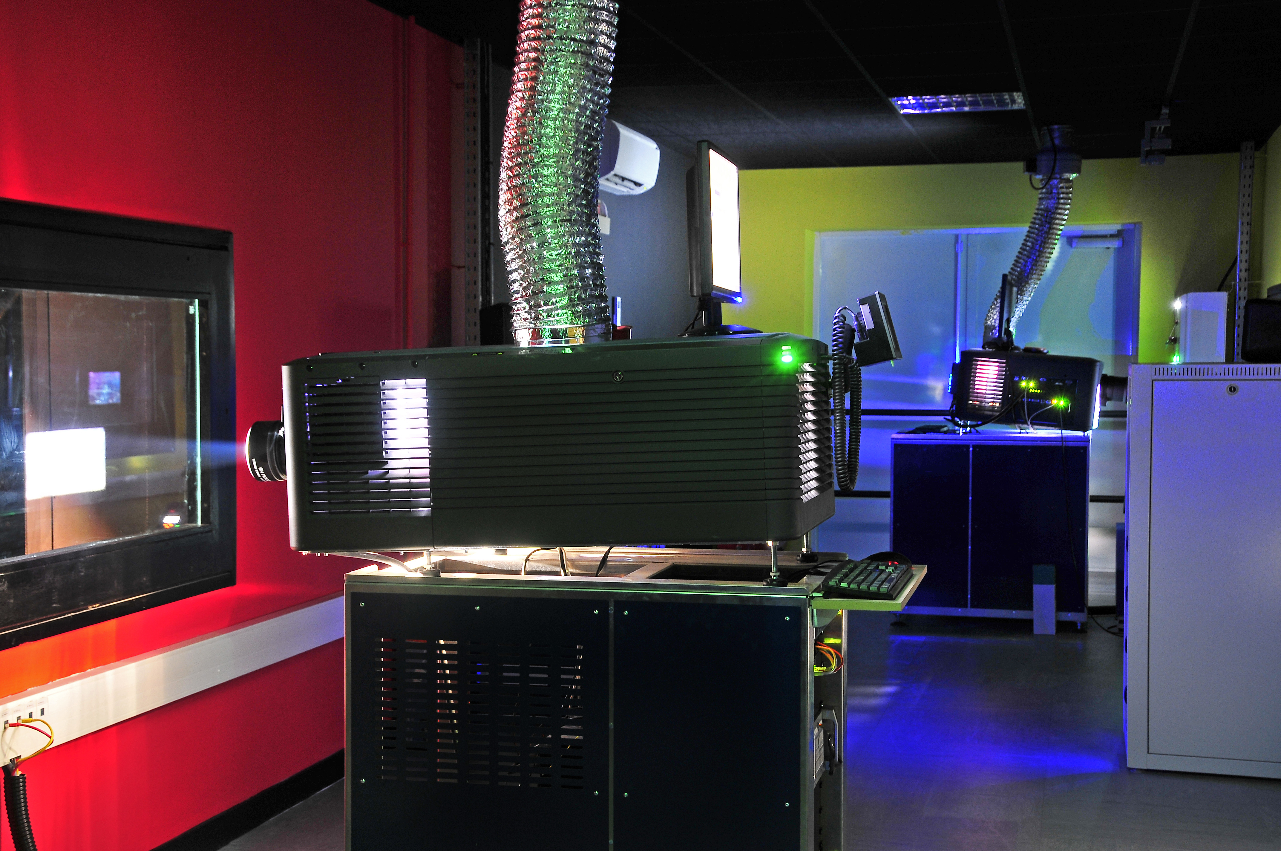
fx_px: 1813
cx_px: 640
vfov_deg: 26.4
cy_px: 426
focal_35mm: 51
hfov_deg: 38.9
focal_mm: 34
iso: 250
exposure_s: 30
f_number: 8
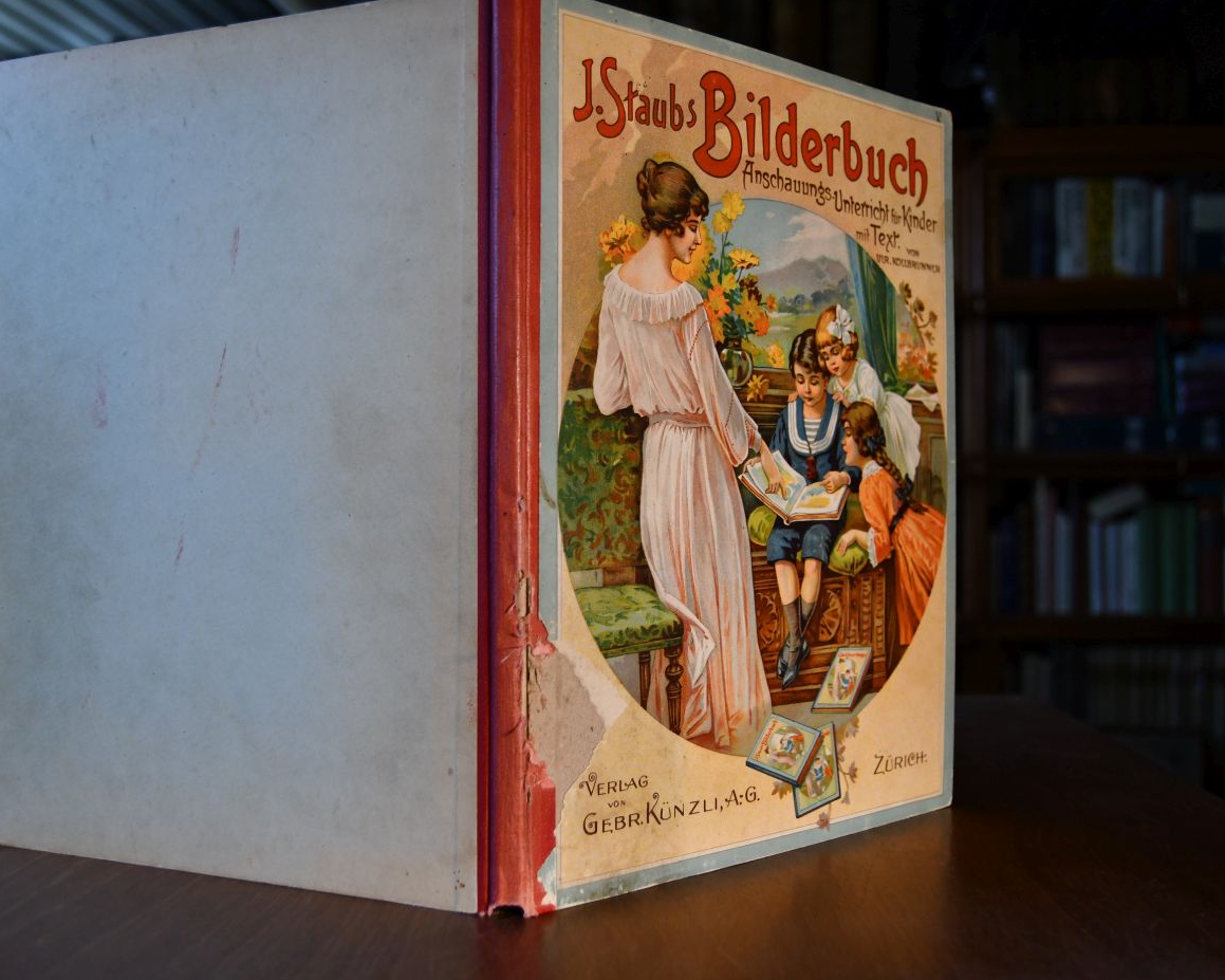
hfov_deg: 52.8
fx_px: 1233
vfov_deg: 43.4
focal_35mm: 34
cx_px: 606
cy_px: 491
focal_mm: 20
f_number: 3.5
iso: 800
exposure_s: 1/160
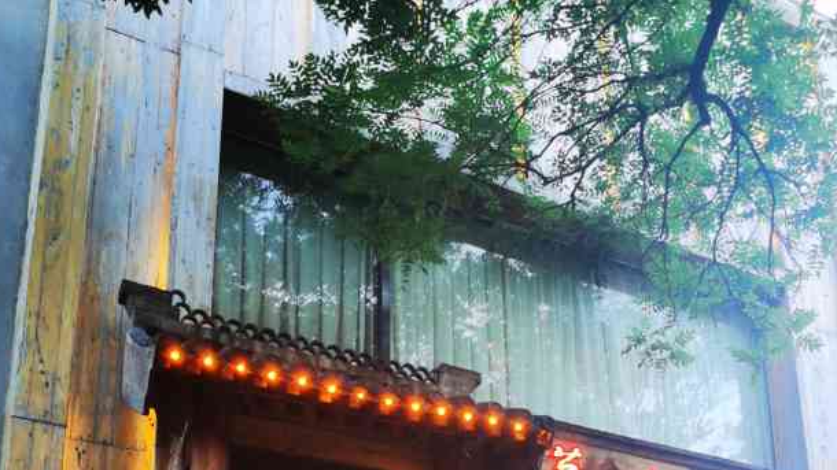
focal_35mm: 45
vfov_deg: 23.0
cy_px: 638
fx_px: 999
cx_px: 442
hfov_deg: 45.5
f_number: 1.8
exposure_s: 1/100
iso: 64
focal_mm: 5.58
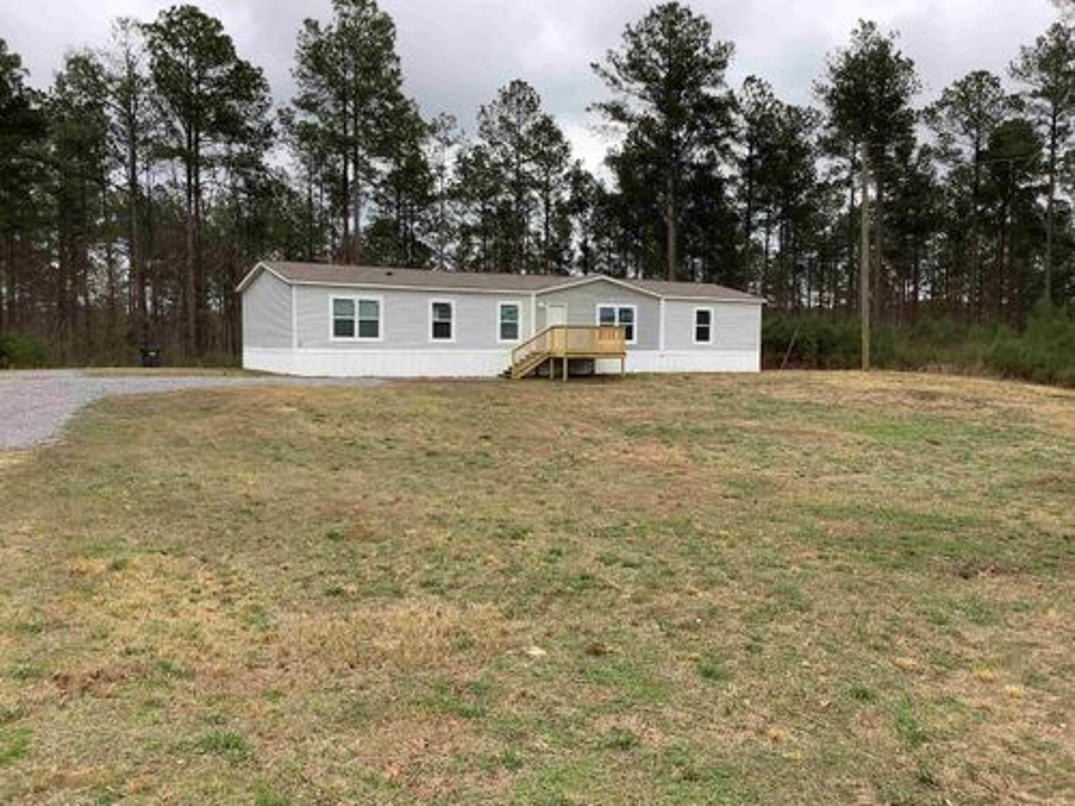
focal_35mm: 31
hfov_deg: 58.4
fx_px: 963
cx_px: 538
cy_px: 403
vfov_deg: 45.4
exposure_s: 1/332
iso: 25
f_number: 2.4
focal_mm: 3.3
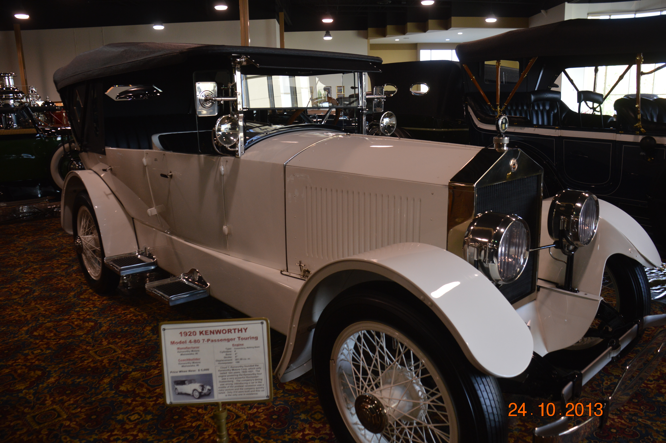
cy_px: 222
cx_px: 333
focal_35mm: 27
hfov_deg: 67.4
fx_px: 499
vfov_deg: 47.8
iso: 500
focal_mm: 18
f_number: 3.5
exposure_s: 1/60
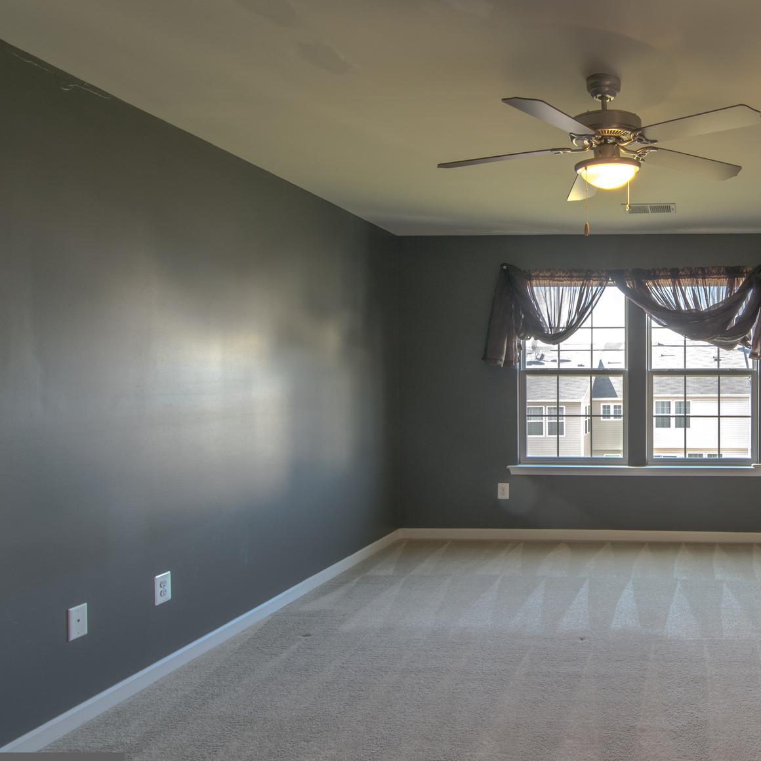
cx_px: 650
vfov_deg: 63.4
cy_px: 353
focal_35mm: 25
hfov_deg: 56.8
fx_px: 616
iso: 100
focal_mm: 11
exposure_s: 1/3
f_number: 11
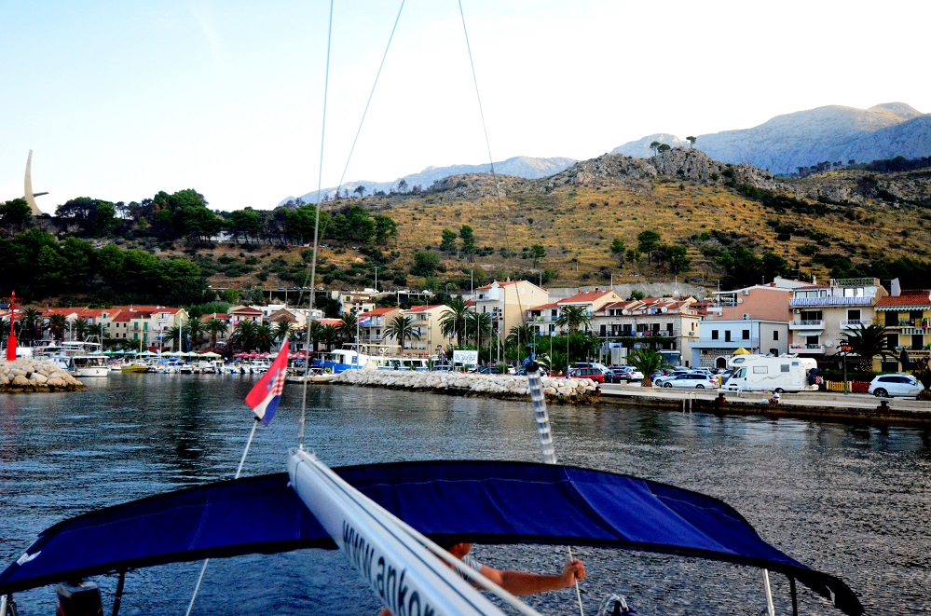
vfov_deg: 39.8
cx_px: 466
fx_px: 851
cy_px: 308
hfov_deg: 57.3
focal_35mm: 33
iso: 5000
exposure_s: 1/4000
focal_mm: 22
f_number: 4
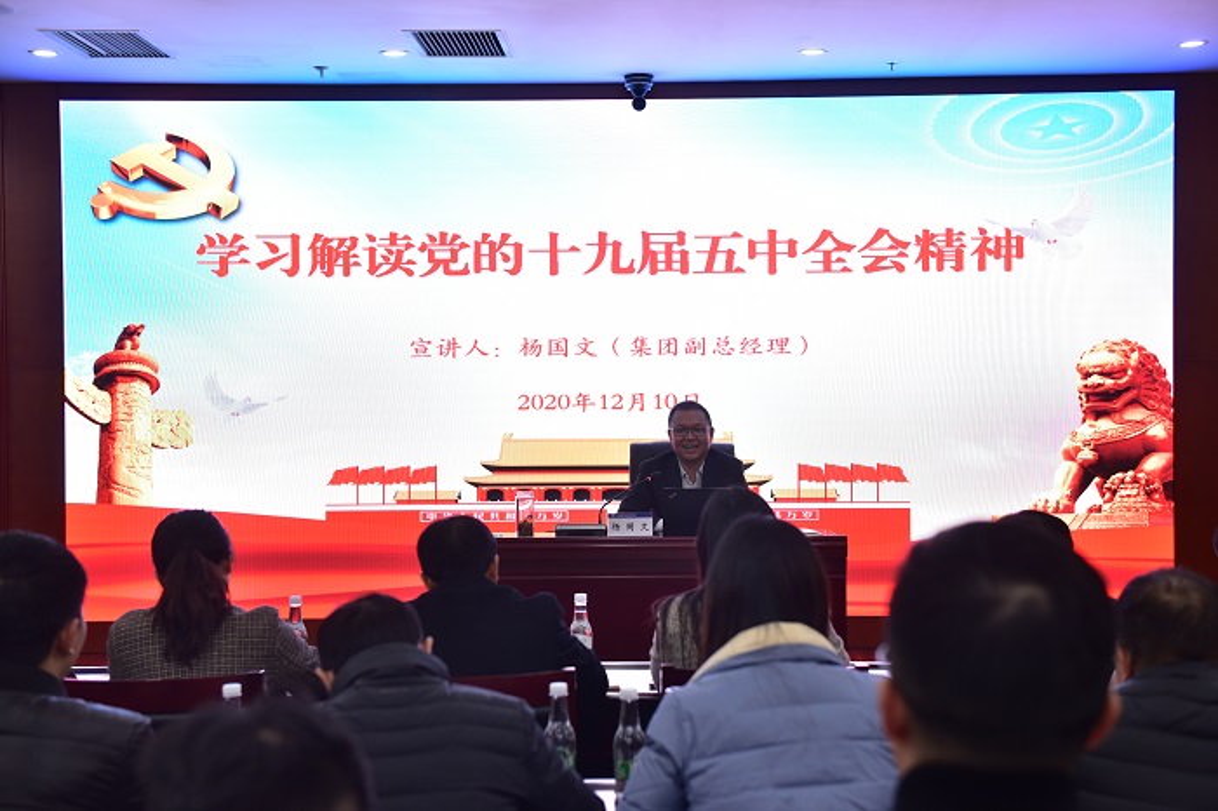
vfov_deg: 27.0
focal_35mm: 50
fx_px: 1691
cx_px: 609
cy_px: 406
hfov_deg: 39.6
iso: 500
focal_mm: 50
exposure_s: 1/100
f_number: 4
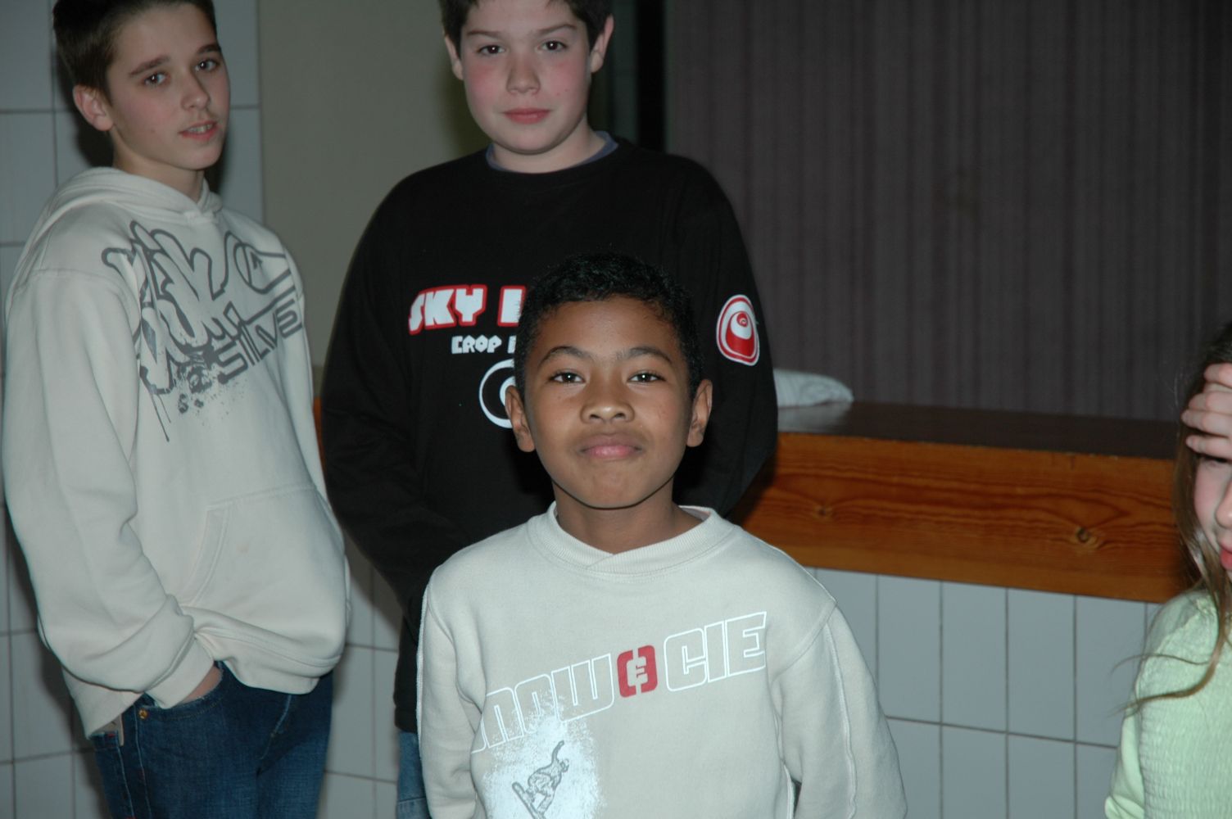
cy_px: 410
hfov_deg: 19.5
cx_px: 616
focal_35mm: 105
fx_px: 3590
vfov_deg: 13.0
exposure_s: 1/60
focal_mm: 70
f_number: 4.5
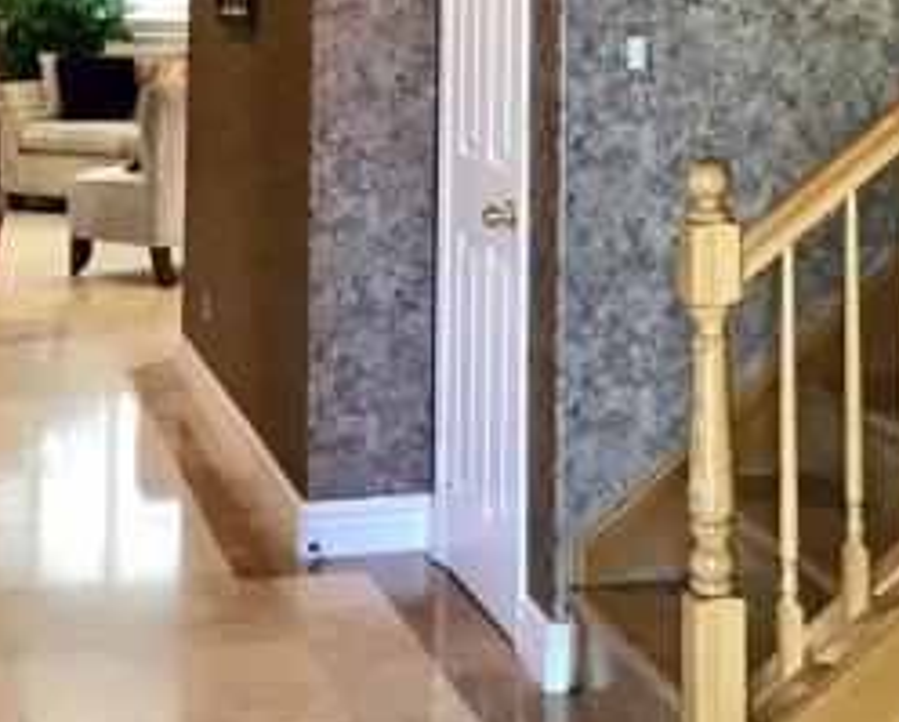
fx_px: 2344
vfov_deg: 16.7
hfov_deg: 21.5
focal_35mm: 88
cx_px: 714
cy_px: -145
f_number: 1.8
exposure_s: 1/17
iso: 40
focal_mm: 3.99
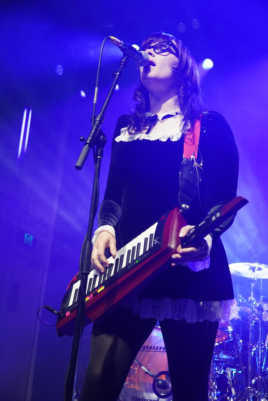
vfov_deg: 36.9
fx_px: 603
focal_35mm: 54
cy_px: 200
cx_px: 134
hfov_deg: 25.1
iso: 4000
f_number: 4
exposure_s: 1/160
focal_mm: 36
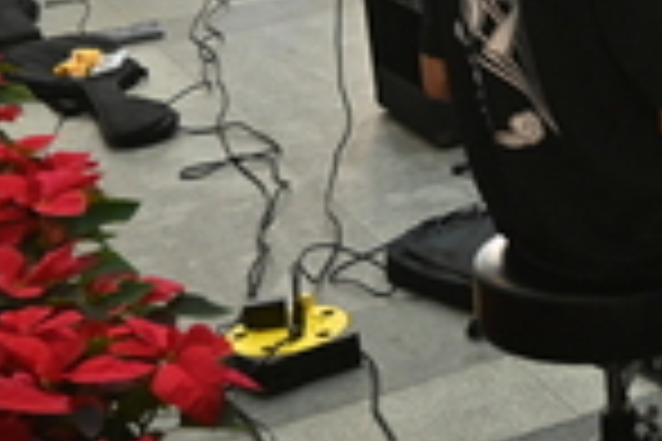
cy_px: -155
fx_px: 1802
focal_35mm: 98
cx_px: 802
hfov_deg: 19.6
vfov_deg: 13.4
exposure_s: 1/250
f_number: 4
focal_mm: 24
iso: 1000
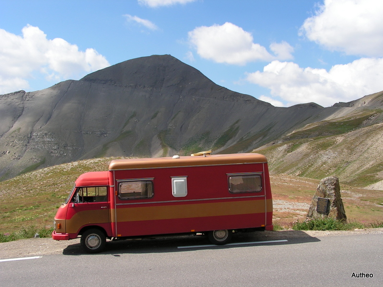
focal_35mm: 44
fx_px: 487
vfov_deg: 32.9
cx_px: 192
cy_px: 144
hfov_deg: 42.9
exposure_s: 1/400
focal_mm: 7.4
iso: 64
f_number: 4.8
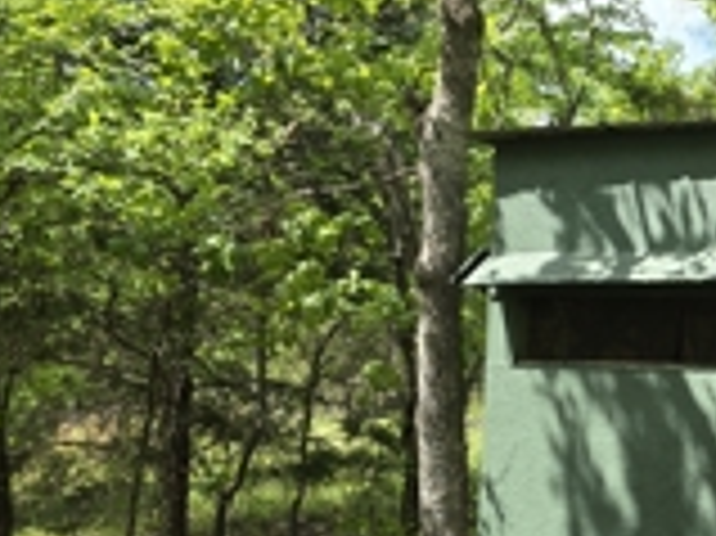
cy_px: 428
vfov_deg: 24.8
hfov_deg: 29.4
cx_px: 820
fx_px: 1199
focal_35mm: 58
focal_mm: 6.3
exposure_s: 1/217
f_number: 1.7
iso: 12
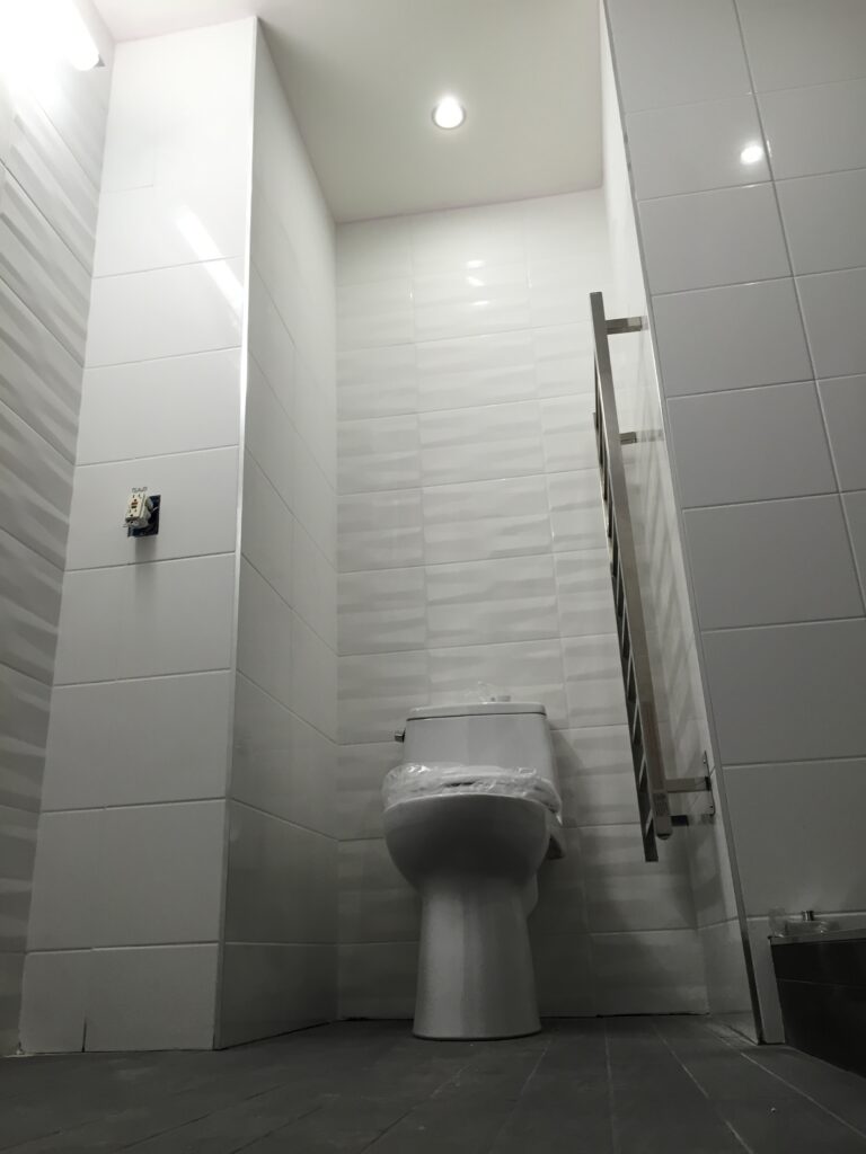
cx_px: 433
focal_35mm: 29
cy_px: 577
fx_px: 967
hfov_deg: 48.2
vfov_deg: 61.7
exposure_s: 1/40
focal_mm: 4.15
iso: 32
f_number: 2.2
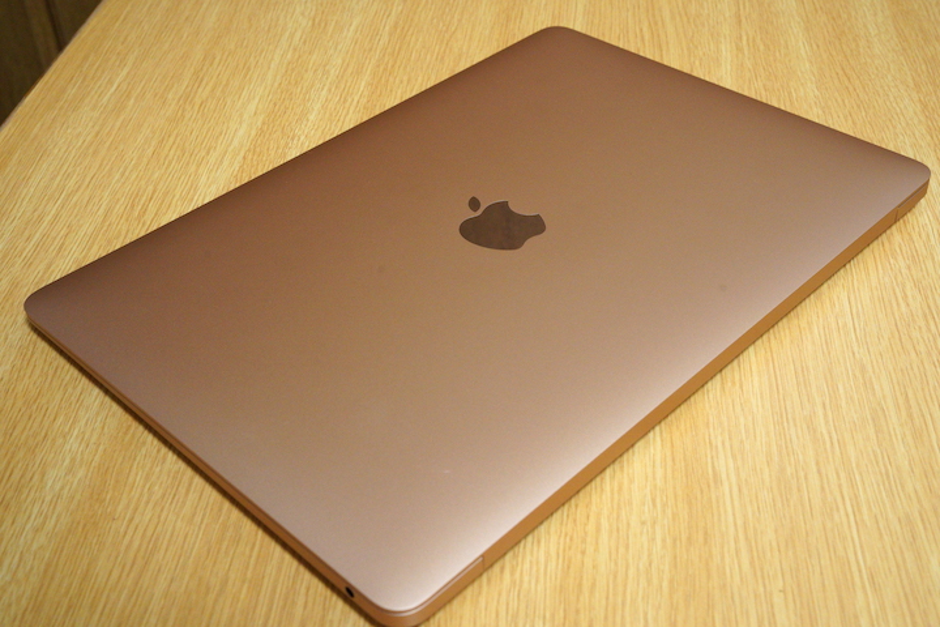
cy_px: 314
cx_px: 470
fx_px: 1044
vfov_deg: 33.4
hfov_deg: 48.5
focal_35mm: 40
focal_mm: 40
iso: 6400
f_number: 11
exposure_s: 1/30
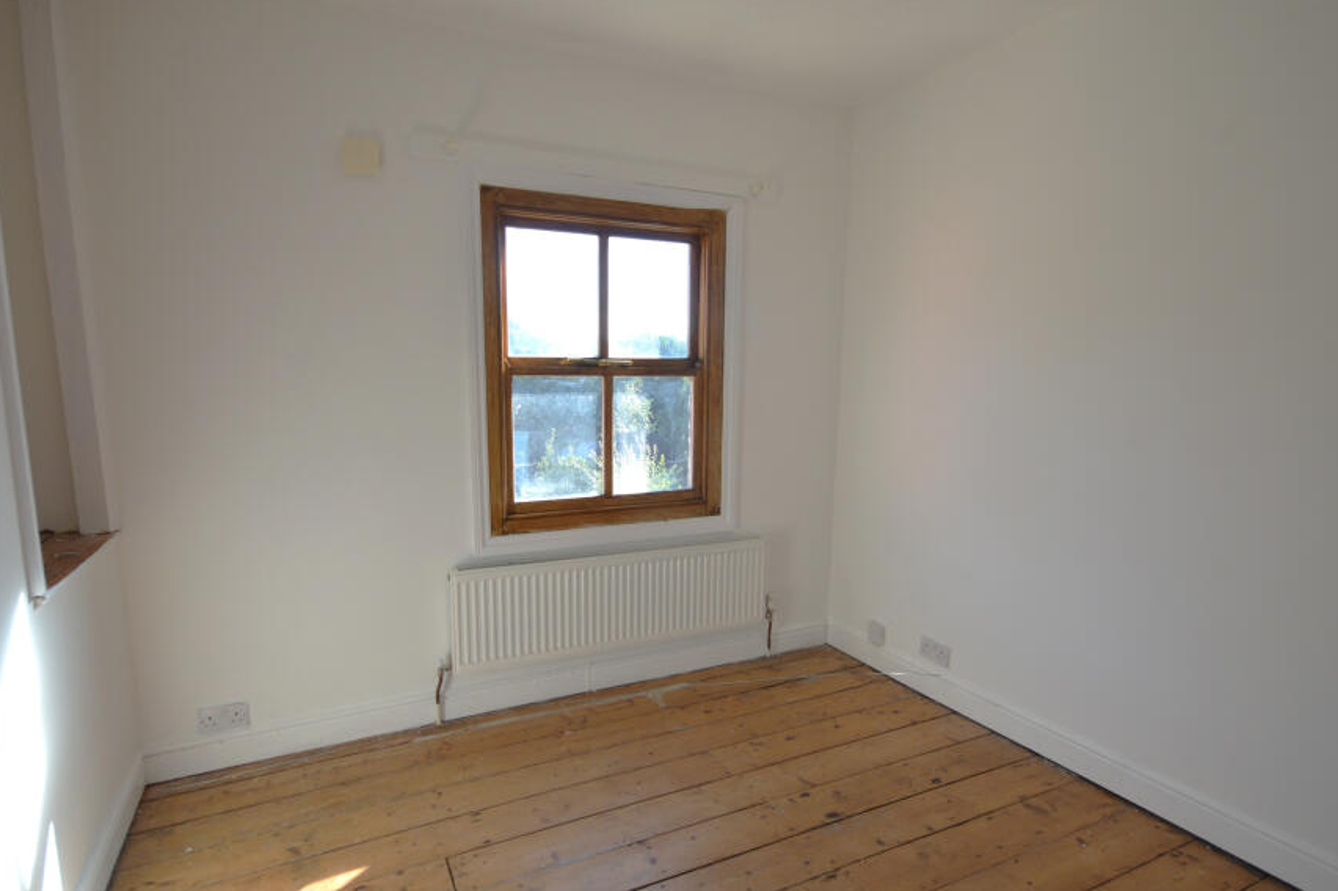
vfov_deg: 67.3
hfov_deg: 90.0
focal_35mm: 18
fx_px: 669
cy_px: 473
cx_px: 659
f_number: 5.6
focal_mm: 10
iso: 200
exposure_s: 1/125
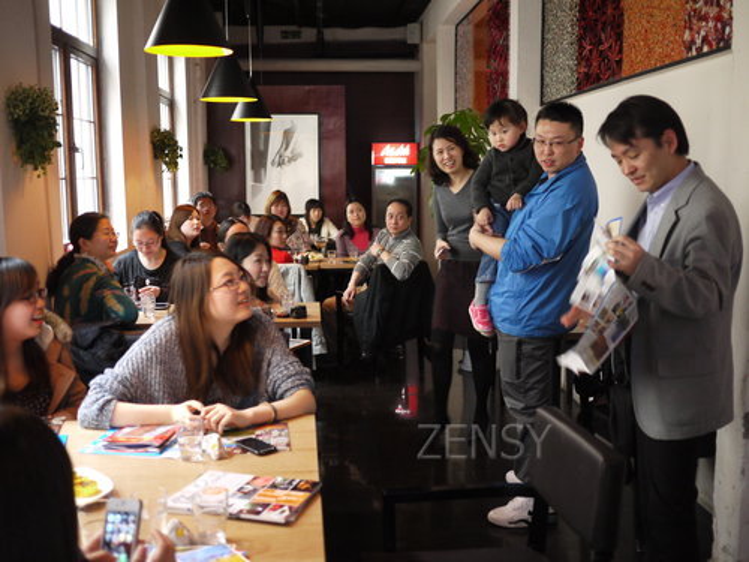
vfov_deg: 36.0
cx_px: 374
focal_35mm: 40
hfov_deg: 46.8
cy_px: 281
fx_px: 865
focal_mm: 20
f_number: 1.7
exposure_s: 1/30
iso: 400
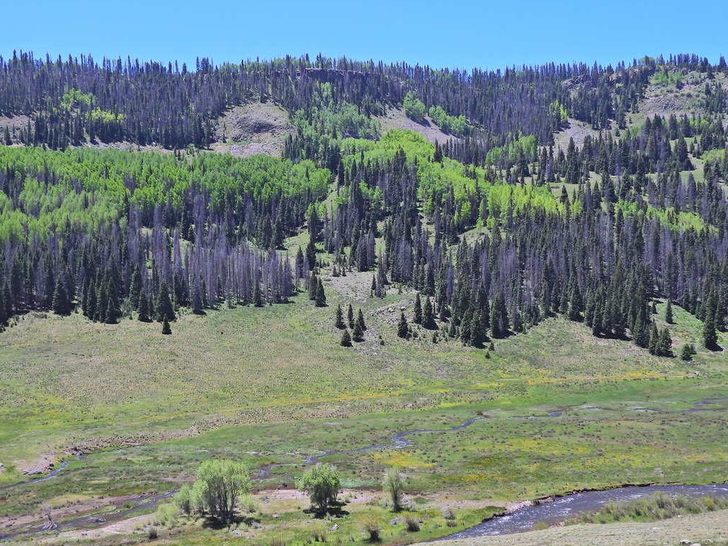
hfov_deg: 42.9
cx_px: 351
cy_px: 304
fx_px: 926
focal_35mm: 44
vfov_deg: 32.9
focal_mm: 6.2
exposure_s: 1/1000
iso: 100
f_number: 3.2
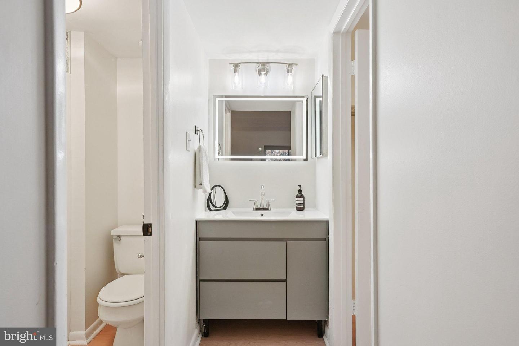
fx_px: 274
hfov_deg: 86.9
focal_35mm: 19
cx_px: 260
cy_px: 173
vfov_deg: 64.6
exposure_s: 1/100
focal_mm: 19
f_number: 7.1
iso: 640
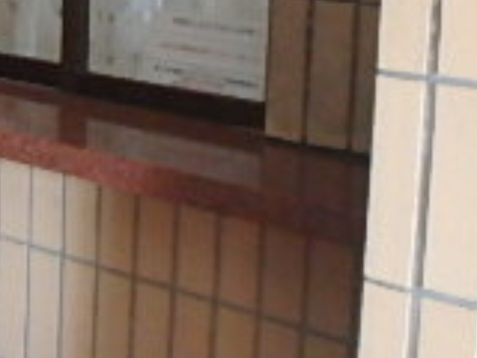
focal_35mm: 84
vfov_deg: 17.1
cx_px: -256
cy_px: -18
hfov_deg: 19.9
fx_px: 1157
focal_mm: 3.7
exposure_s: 1/25
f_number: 3.5
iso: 800
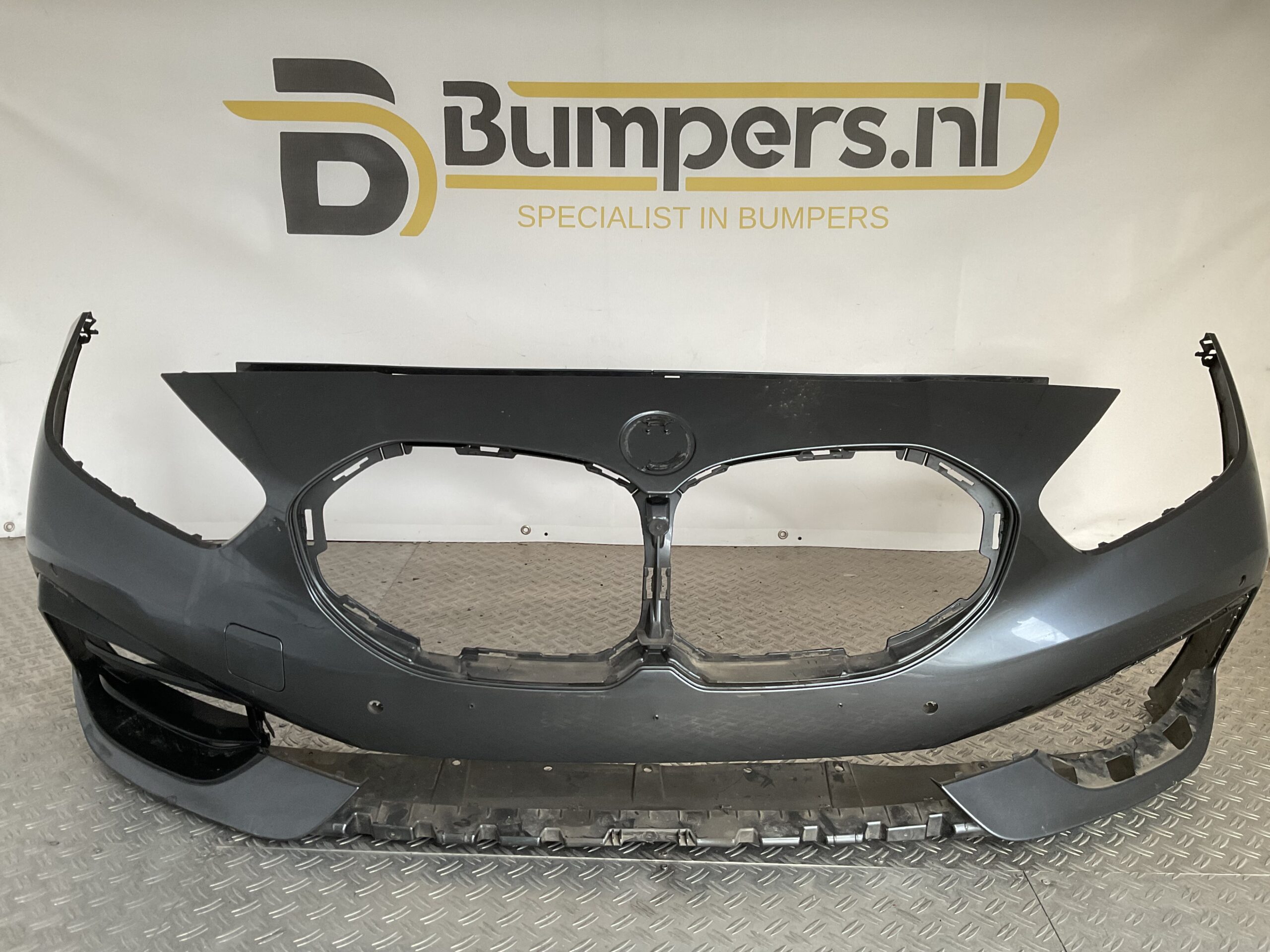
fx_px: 1064
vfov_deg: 48.2
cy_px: 476
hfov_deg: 61.7
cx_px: 635
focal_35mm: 29
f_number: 1.8
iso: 50
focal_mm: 3
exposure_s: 1/50
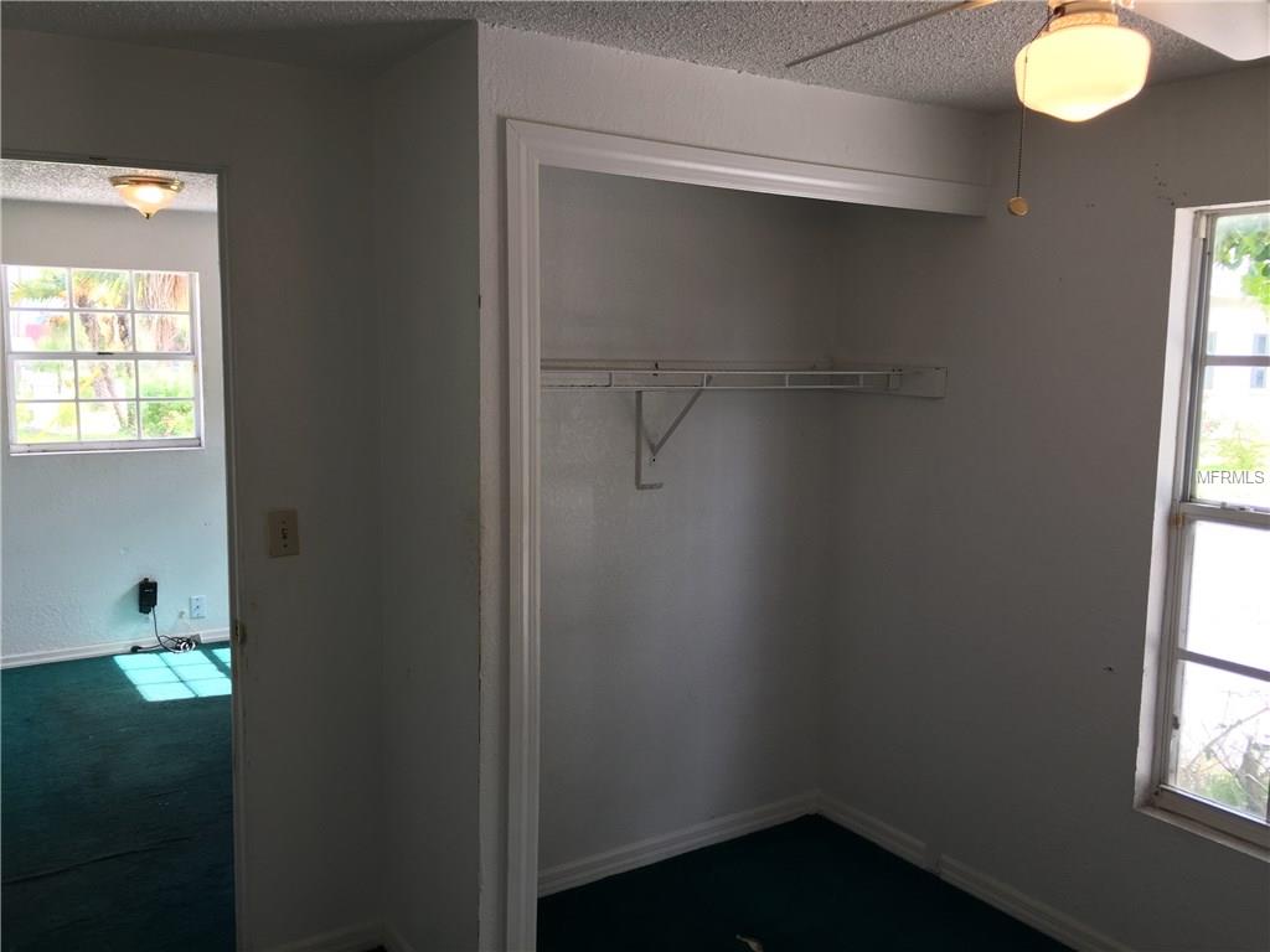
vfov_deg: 48.2
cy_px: 476
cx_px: 635
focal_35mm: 29
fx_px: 1064
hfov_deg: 61.7
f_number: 2.2
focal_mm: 4.15
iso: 32
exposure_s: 1/60
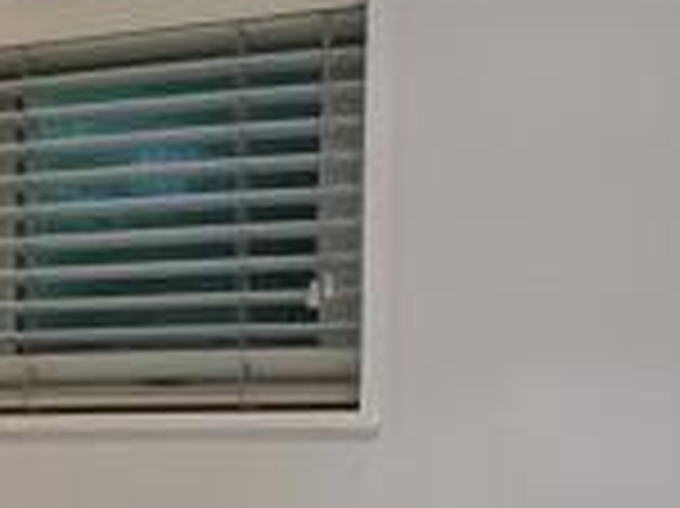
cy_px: 580
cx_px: -374
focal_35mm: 88
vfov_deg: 16.2
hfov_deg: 19.2
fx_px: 1727
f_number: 1.8
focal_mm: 1.57
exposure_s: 1/100
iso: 200
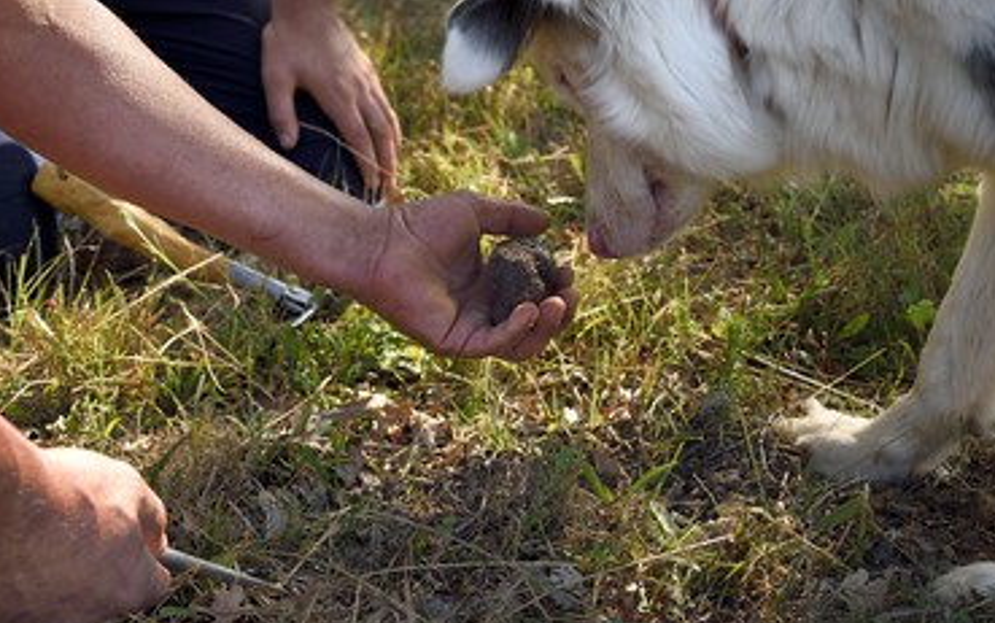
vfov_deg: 22.4
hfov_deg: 35.1
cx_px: 456
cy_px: 289
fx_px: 1574
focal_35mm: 58
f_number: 7.1
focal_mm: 50
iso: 200
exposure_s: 1/320
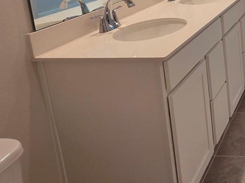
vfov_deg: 31.2
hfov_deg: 34.2
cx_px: 306
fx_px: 297
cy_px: -10
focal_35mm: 42
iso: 125
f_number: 1.9
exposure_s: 1/120
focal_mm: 2.2
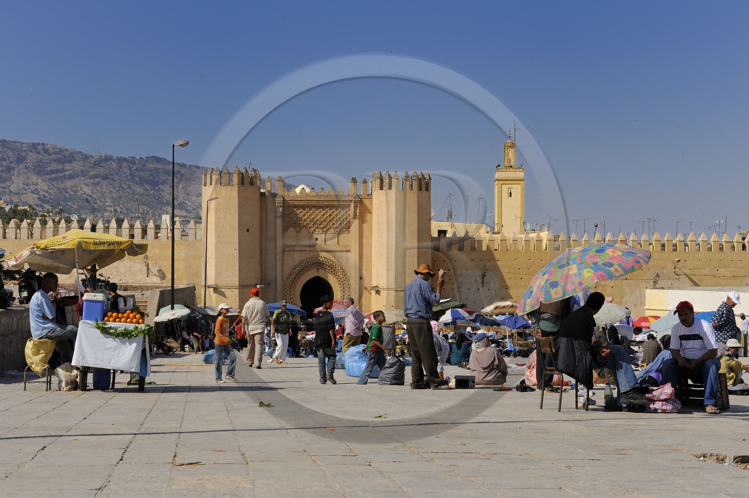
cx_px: 374
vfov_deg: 23.3
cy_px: 249
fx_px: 1206
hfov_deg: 34.5
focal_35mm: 58
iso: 400
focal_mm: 58
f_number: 18
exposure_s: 1/320
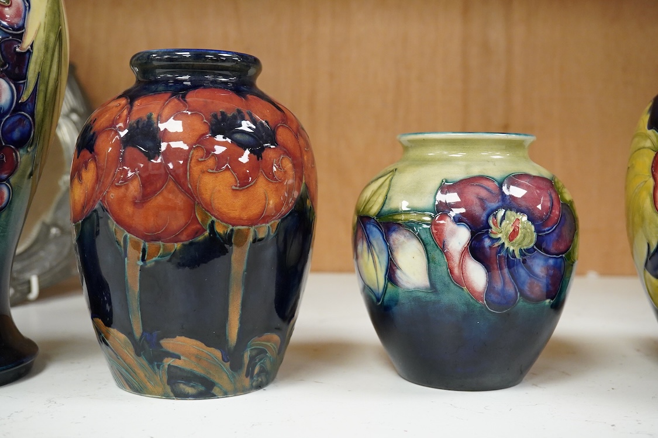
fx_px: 822
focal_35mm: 45
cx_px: 329
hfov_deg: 43.6
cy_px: 219
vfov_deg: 29.9
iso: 3200
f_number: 8
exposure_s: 1/200
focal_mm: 30
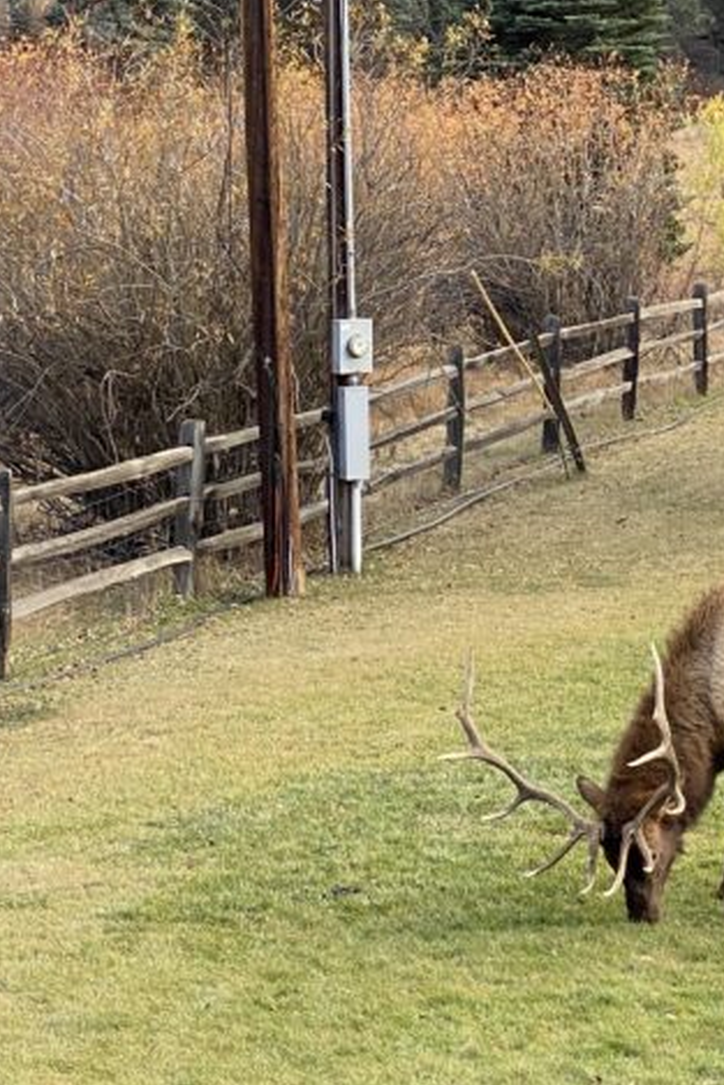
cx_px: 860
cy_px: 164
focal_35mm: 118
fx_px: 3557
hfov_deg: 11.4
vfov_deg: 17.2
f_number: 2
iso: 25
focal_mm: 6
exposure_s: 1/122
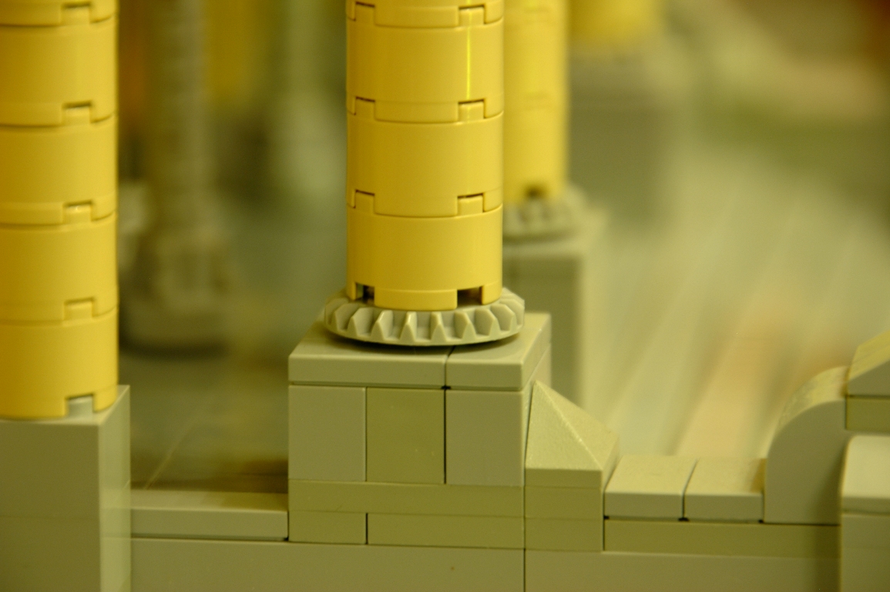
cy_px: 296
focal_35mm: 405
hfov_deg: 5.1
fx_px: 10004
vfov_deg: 3.4
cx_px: 445
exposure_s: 1/1.6
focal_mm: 270
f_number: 6.3
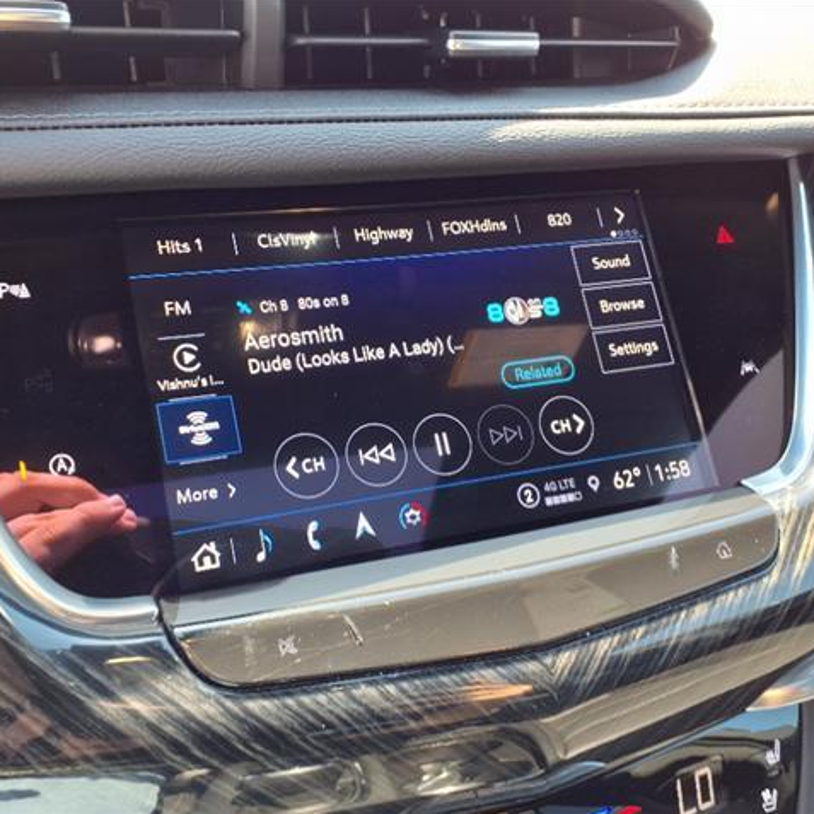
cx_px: 369
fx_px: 851
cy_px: 406
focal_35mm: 32
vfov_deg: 51.1
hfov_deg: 51.0
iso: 40
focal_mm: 3.58
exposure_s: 1/60.2
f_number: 1.9
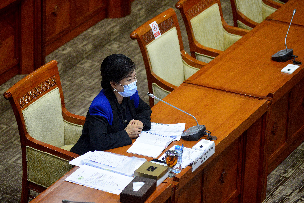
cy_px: 102
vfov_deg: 7.4
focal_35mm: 185
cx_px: 152
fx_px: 1563
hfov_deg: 11.1
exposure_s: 1/250
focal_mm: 185
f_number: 4
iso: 3200
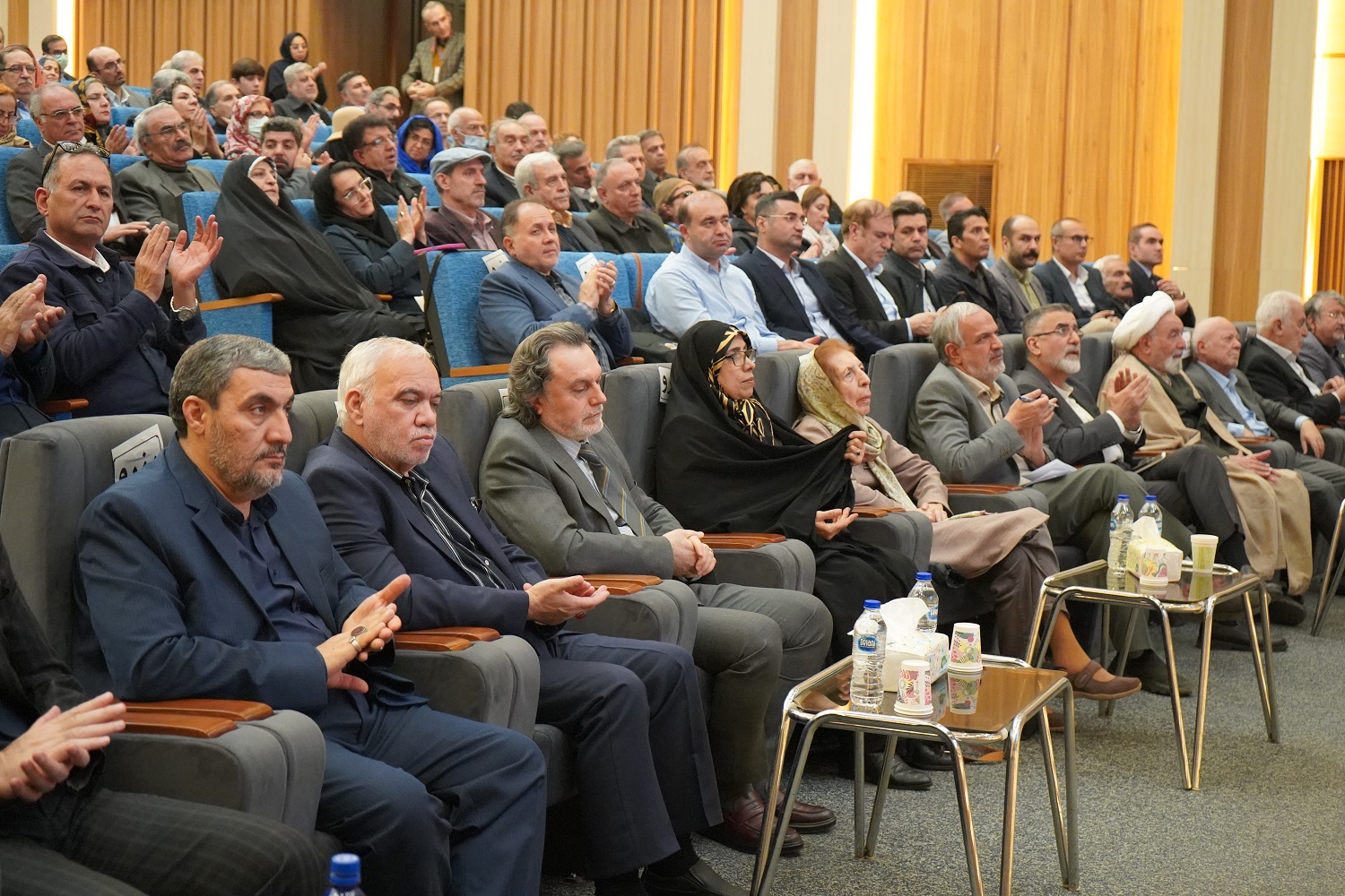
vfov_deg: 24.2
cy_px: 448
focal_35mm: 56
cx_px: 672
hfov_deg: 35.6
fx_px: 2092
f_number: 5
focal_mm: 56
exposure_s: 1/160
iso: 10000
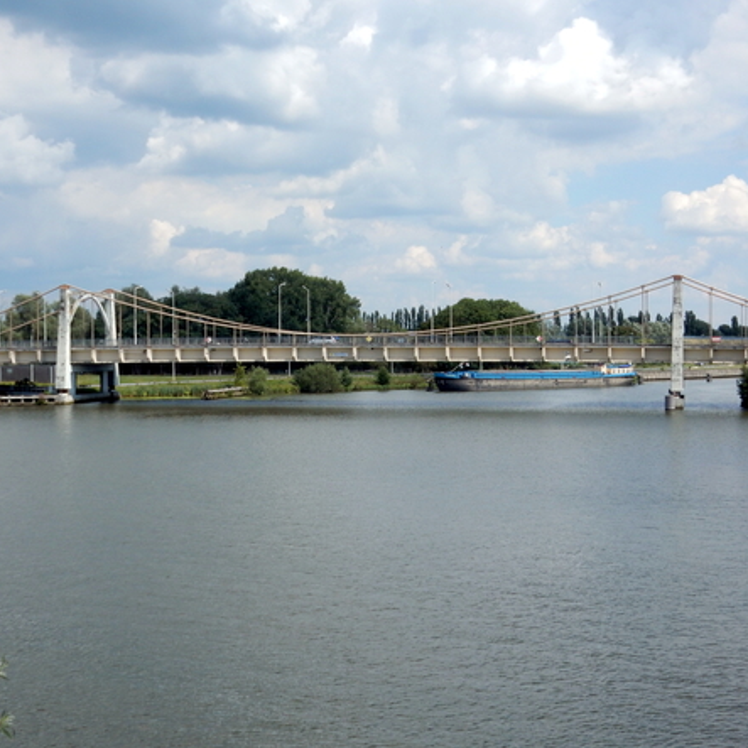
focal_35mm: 61
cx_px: 333
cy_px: 371
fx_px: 1491
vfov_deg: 28.2
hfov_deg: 28.1
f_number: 4.5
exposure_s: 1/1250
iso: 125
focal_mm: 9
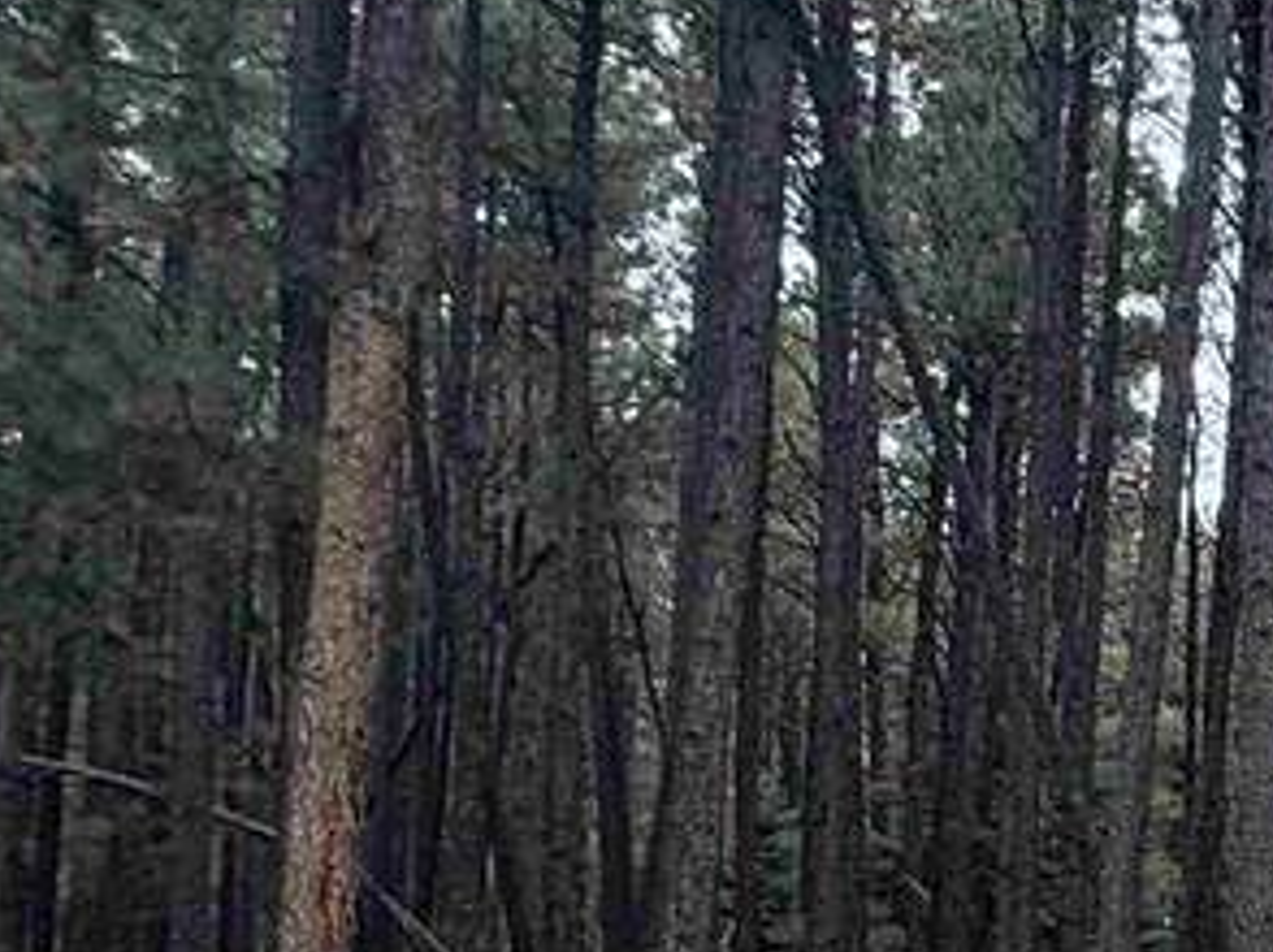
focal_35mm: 61
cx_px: 2446
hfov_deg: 19.9
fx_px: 2241
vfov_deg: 21.6
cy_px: 1251
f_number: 2.2
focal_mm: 2.22
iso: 64
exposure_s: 1/116
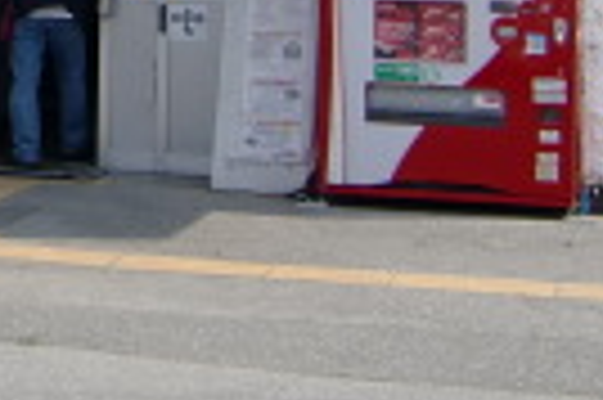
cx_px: -238
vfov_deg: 9.5
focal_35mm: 139
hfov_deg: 14.0
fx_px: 2325
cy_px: -247
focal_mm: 4.9
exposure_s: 1/200
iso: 64
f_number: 7
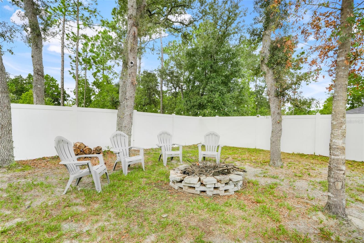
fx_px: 177
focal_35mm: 18
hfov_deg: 91.6
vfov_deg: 68.9
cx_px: 182
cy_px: 122
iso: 250
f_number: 9
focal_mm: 17.5
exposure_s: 1/200
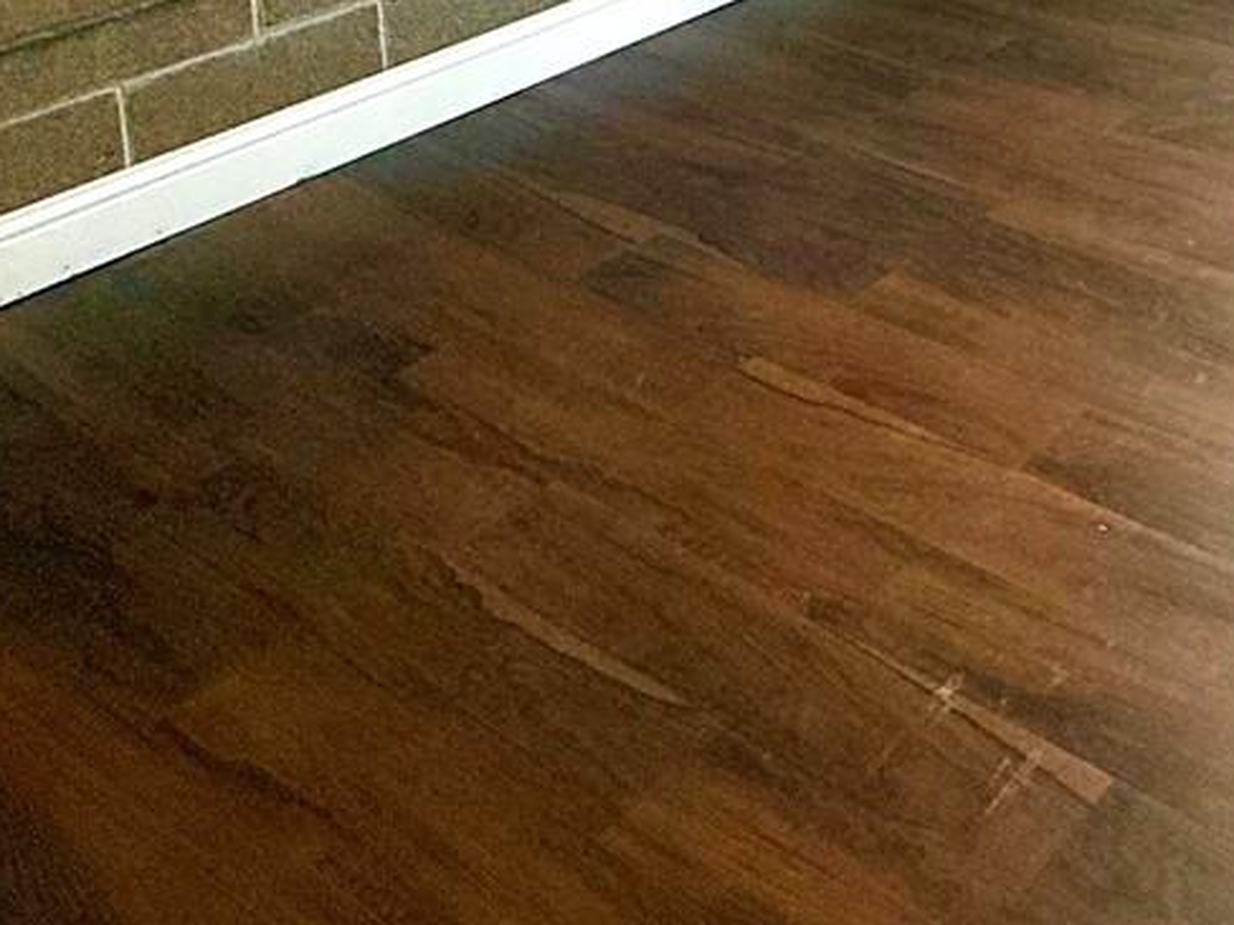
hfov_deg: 34.8
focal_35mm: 46
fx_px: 1639
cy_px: -428
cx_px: 1391
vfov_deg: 24.9
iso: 64
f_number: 2.2
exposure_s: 1/266
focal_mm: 2.22
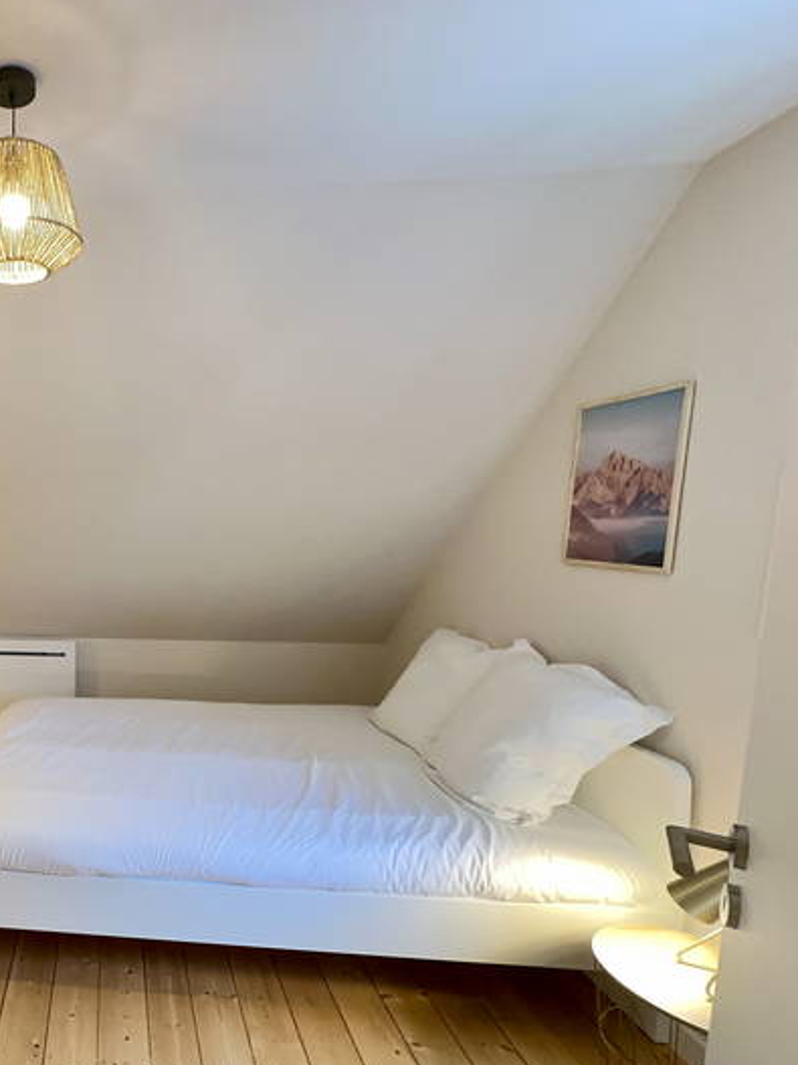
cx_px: 32
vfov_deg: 78.7
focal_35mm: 21
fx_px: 646
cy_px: 590
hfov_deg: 52.7
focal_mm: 2.22
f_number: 2.2
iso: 250
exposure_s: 1/50
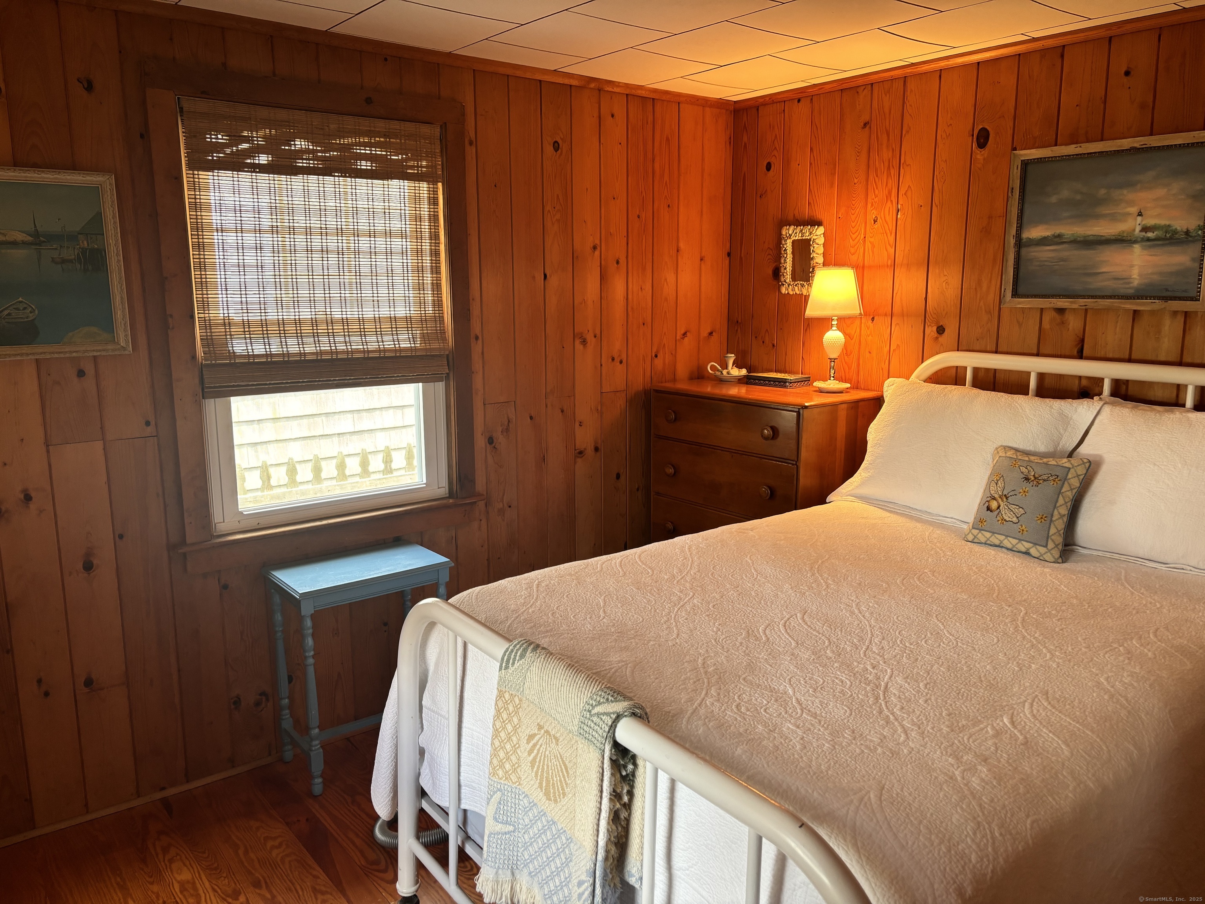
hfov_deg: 67.3
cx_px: 602
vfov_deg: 53.1
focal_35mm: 26
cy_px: 452
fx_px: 905
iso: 100
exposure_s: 1/60
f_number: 1.6
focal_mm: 5.96
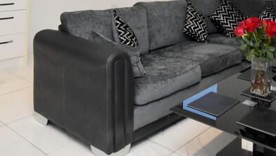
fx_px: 300
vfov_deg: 25.6
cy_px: -38
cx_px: 157
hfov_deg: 49.2
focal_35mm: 41
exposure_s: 1/125
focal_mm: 10
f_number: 4.5
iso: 1600
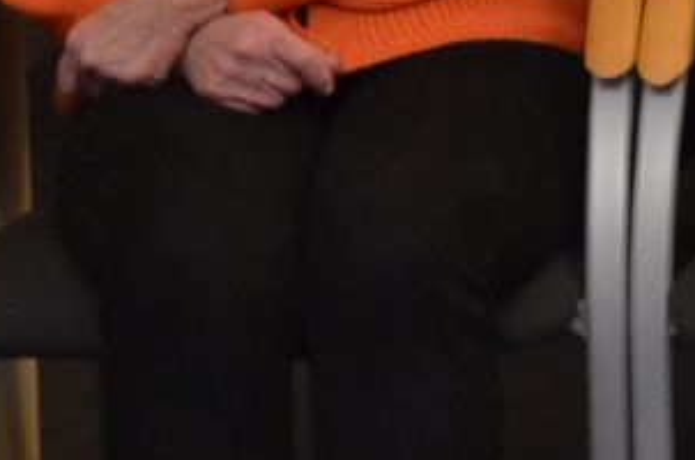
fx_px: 6030
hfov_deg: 6.1
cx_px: 2004
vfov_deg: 4.2
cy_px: -906
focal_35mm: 313
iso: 1600
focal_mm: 35
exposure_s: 1/30
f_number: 4.5
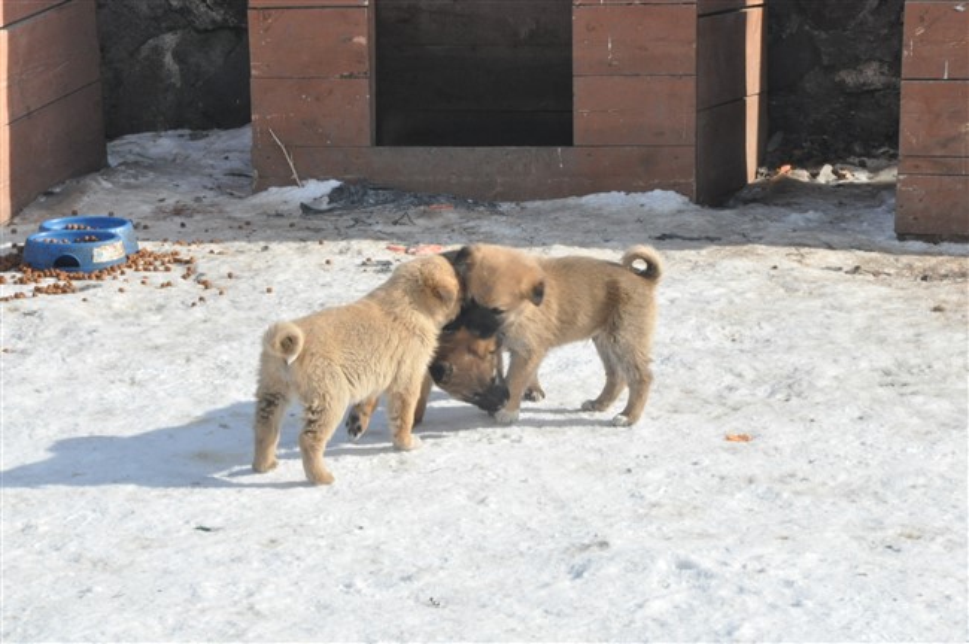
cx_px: 484
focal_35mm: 158
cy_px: 322
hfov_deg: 13.1
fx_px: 4235
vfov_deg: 8.7
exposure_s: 1/200
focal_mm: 105
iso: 1600
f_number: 32
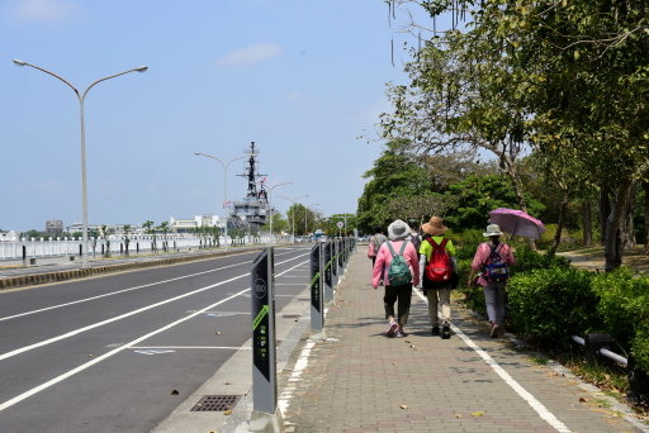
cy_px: 216
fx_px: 938
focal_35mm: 52
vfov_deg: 26.0
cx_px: 324
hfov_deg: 38.2
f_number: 8
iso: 100
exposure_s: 1/250
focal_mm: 52
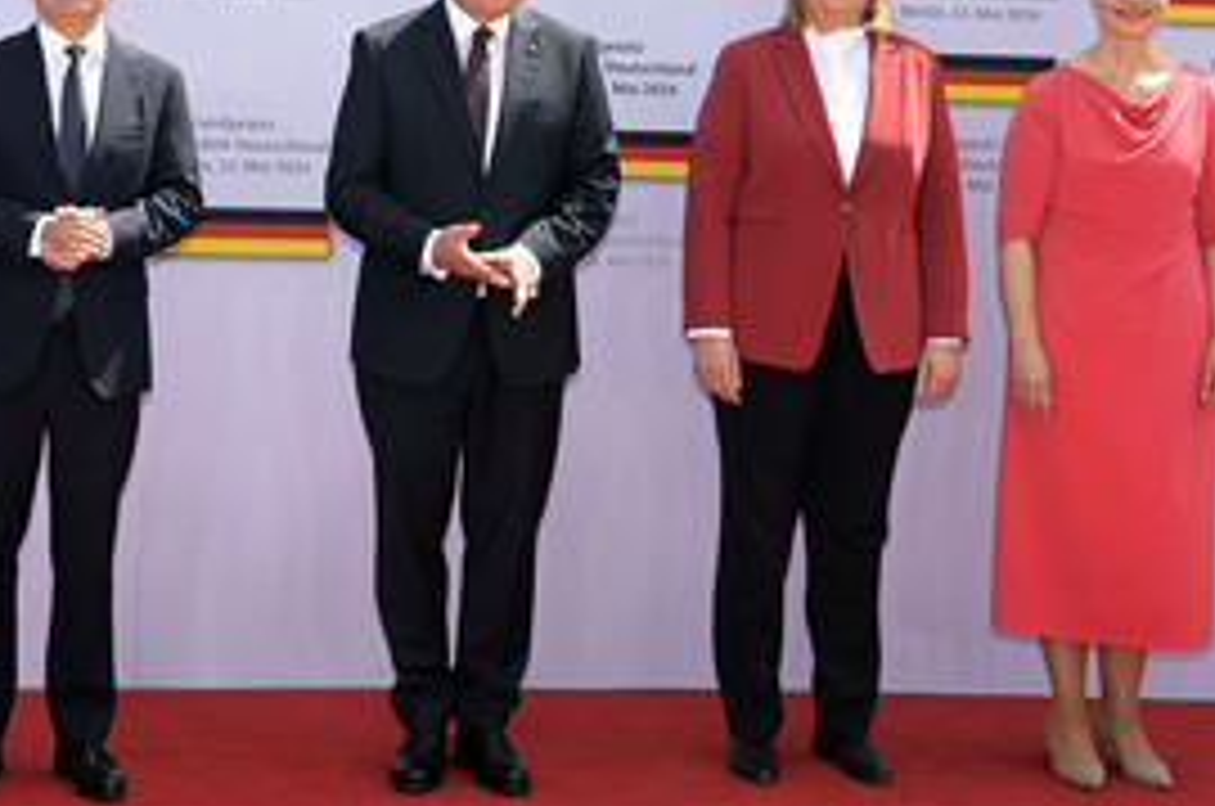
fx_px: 2931
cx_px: 331
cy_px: 149
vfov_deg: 15.5
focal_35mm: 87
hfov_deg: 23.2
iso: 400
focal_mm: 52
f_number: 9
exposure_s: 1/250
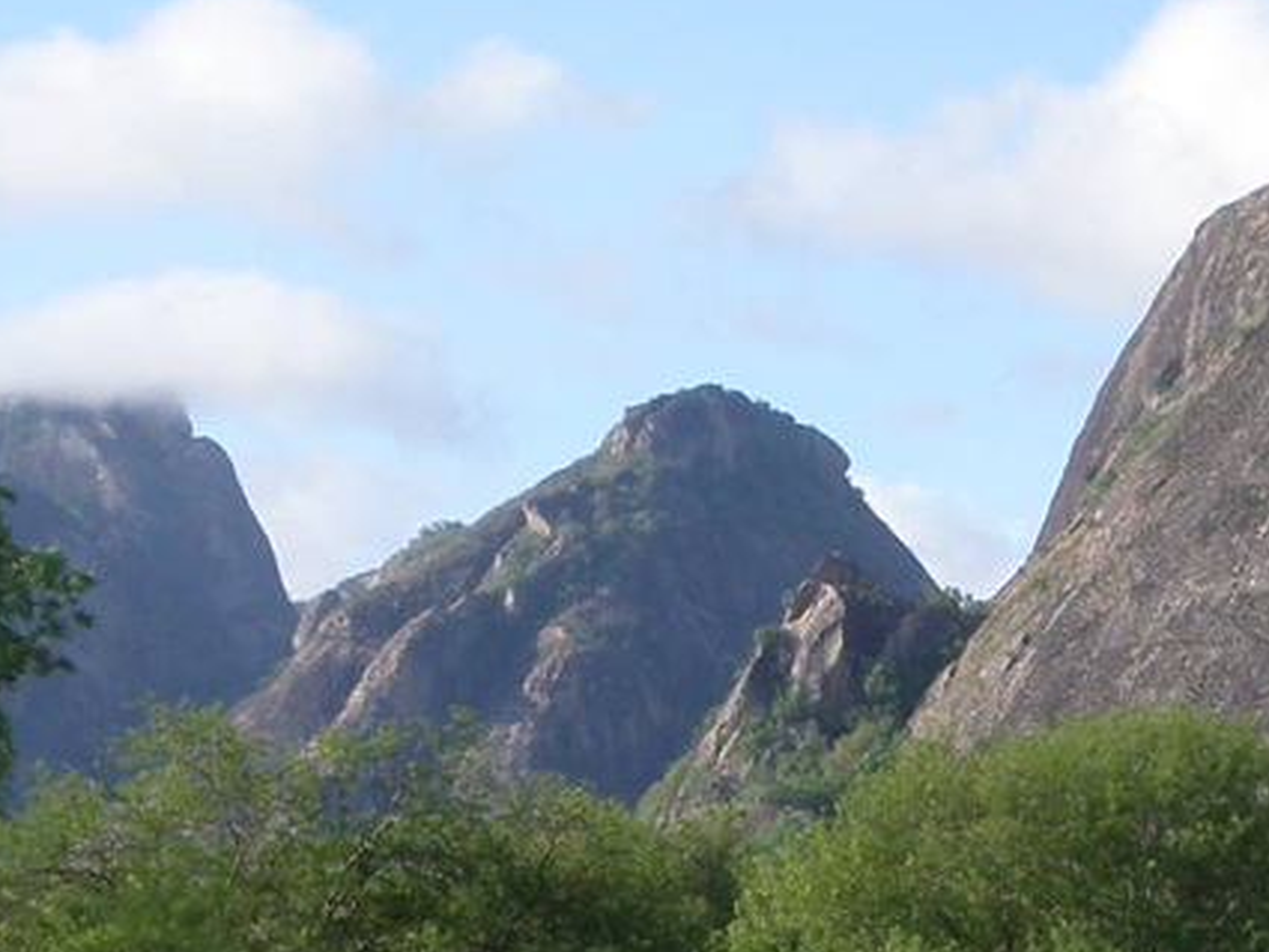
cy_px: 892
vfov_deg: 8.4
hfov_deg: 11.1
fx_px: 6491
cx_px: 1302
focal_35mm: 177
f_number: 5.6
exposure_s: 1/250
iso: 64
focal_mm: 8.46
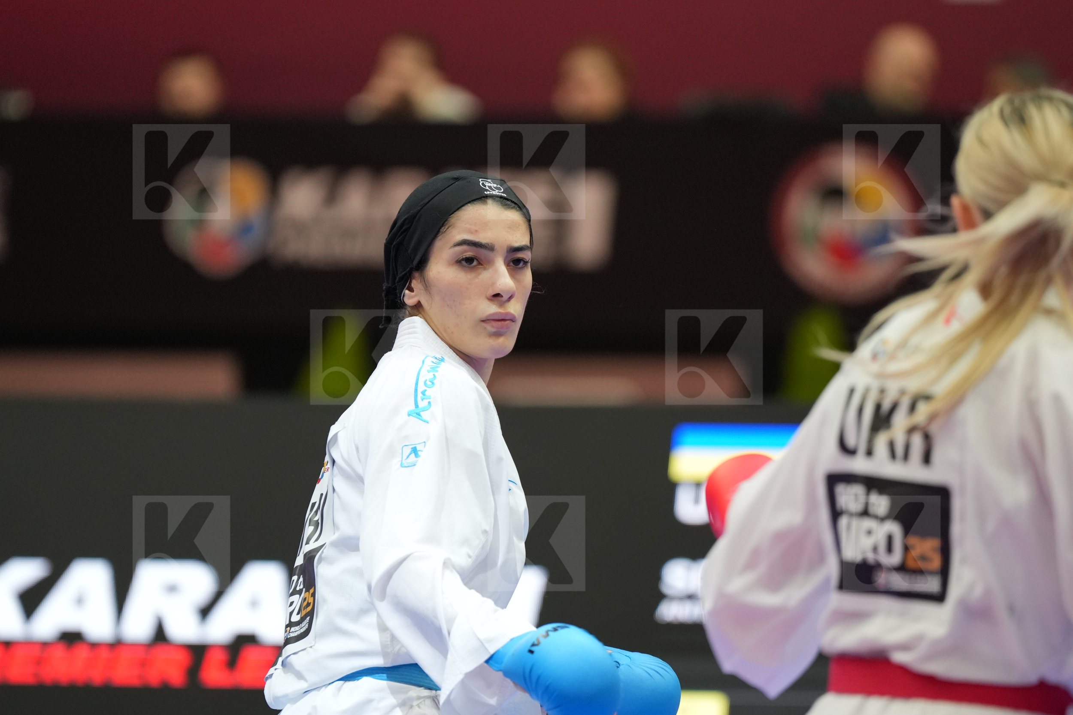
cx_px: 536
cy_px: 358
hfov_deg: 6.9
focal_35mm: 300
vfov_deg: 4.6
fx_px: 8940
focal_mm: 200
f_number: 2.8
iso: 1600
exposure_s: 1/1000
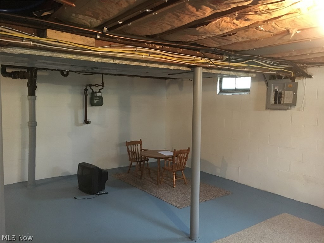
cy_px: 122
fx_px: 271
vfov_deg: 48.2
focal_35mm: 29
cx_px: 162
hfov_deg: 61.7
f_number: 2.2
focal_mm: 4.15
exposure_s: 1/15
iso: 320
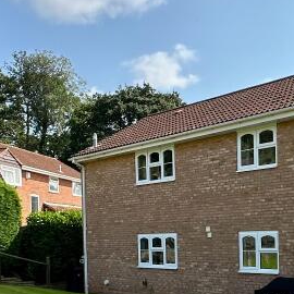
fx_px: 452
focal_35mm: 47
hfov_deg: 35.3
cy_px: 248
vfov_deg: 34.6
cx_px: 219
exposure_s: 1/561
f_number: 2.2
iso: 40
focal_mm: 2.22
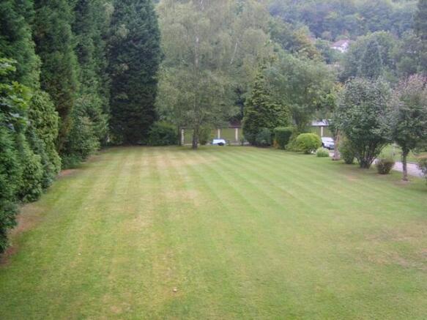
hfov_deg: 52.6
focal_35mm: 35
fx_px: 432
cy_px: 160
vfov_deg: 40.7
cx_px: 214
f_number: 2.8
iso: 50
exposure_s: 1/60
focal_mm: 7.4
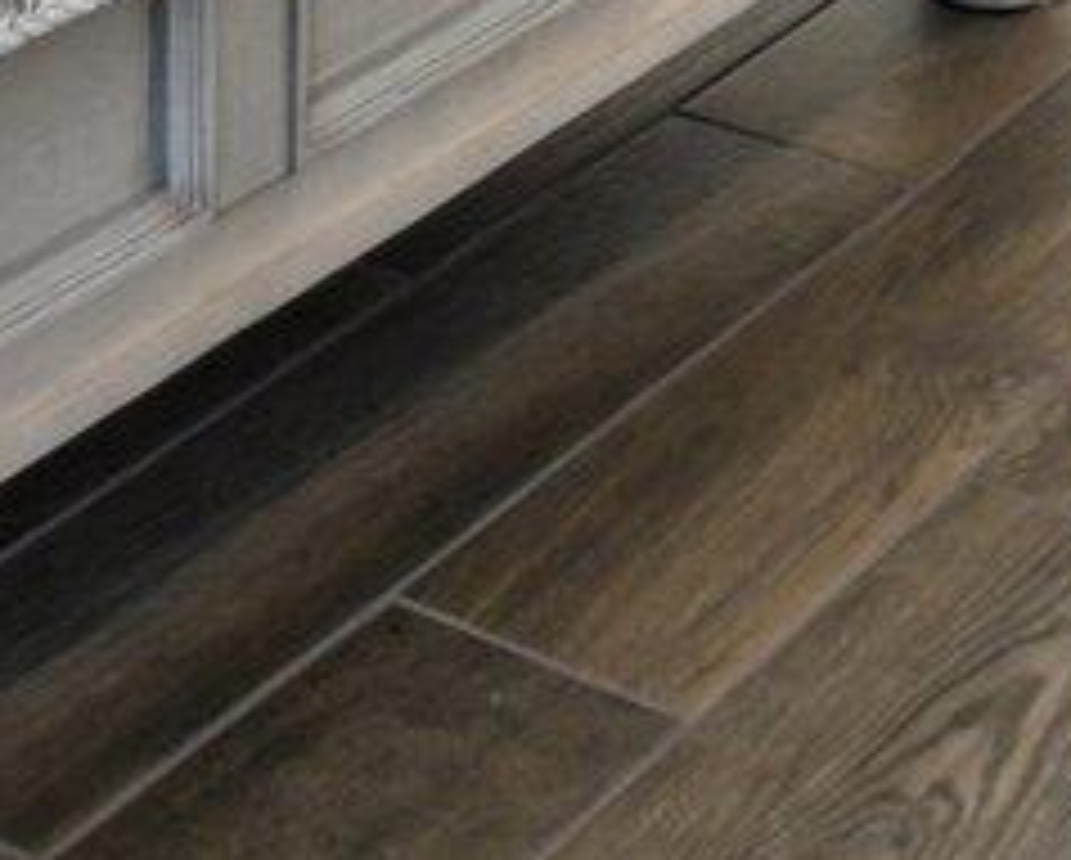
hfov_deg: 15.5
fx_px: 3840
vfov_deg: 9.4
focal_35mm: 121
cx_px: -90
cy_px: -1884
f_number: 8
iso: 400
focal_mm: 10
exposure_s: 1/20
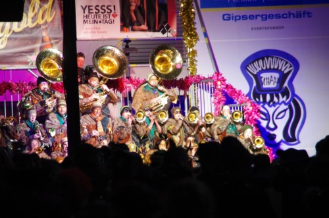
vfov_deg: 4.6
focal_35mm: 300
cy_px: 109
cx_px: 164
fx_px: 2736
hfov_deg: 6.9
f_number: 6.3
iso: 3200
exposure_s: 1/60
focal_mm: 200
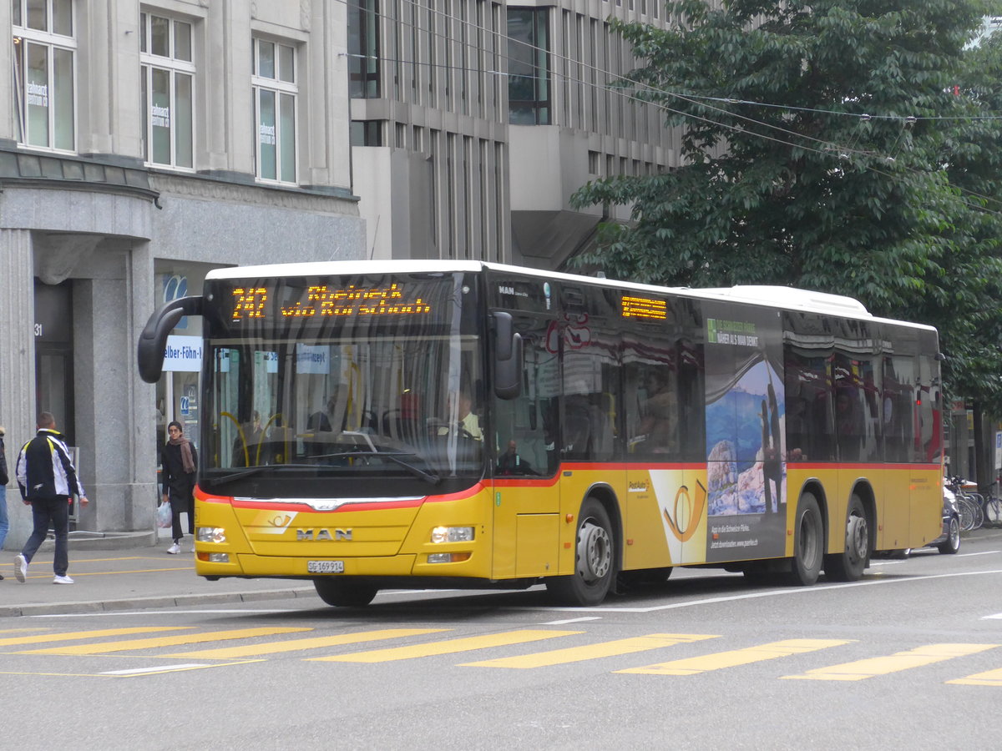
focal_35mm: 124
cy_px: 376
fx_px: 3589
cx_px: 501
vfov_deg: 12.0
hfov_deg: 15.9
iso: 500
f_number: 5.2
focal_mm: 24.3
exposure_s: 1/400
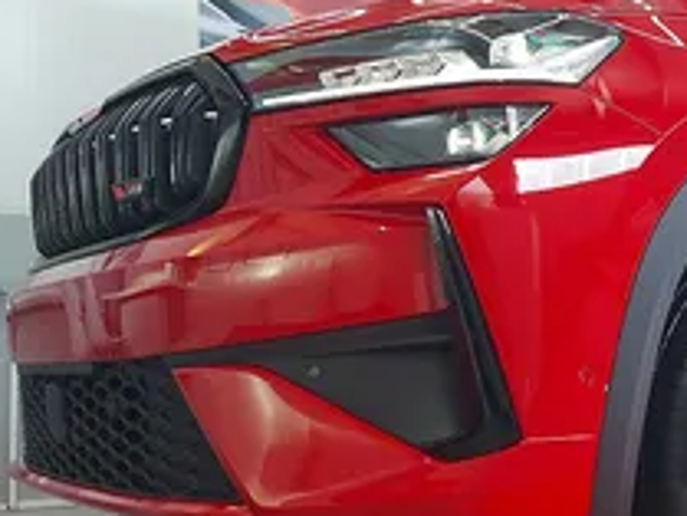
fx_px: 1092
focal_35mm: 55
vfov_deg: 26.5
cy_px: 339
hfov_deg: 31.0
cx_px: 763
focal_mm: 5.23
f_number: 1.8
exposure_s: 1/60
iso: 80
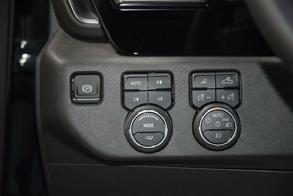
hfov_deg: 19.5
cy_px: 98
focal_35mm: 105
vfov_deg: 13.0
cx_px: 146
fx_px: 855
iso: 1600
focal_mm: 70
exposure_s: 1/30
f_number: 4.5
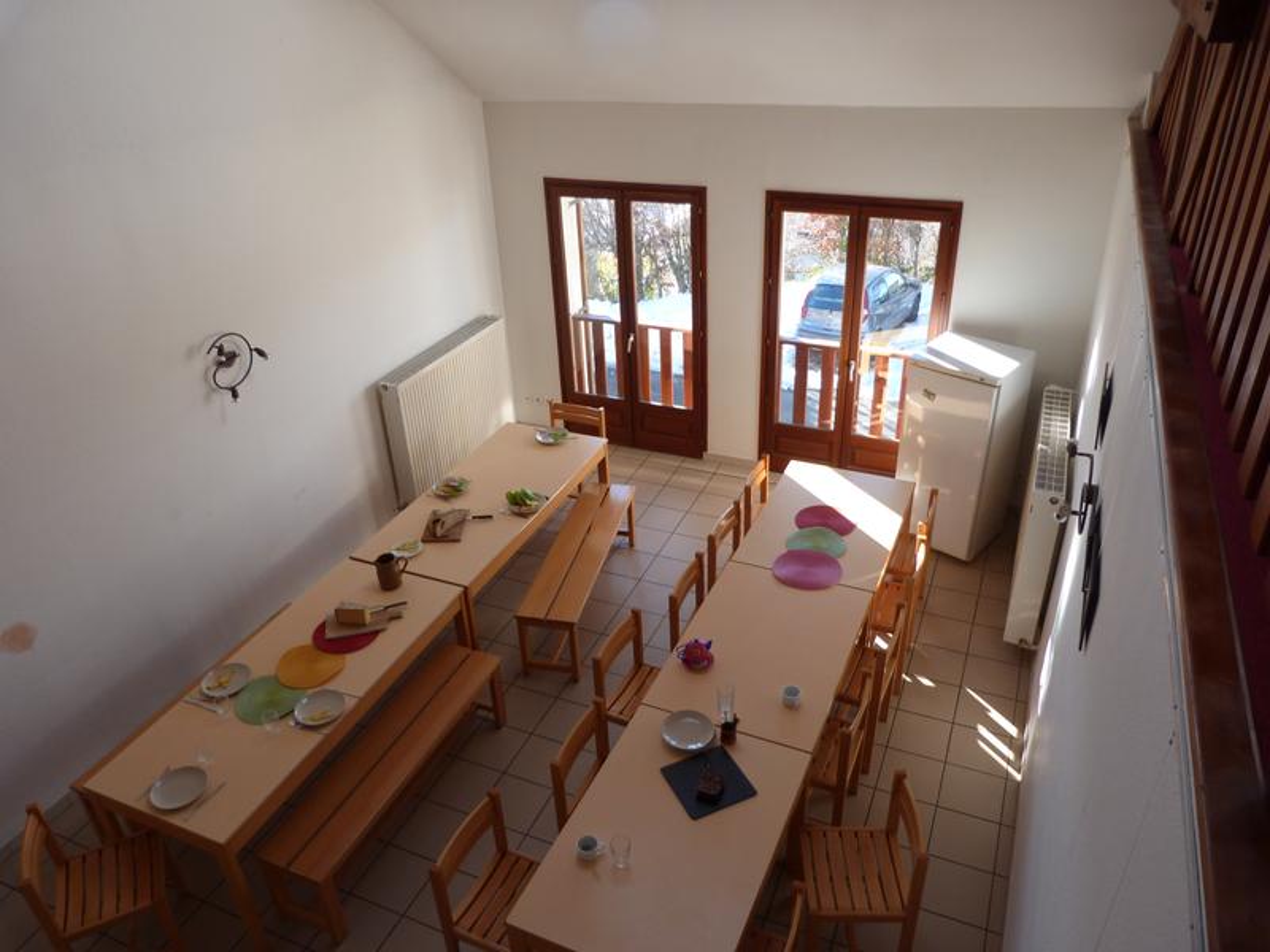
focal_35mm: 25
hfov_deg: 69.4
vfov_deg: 54.9
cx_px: 635
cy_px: 476
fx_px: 917
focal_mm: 4.5
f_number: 2.8
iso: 80
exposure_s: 1/60
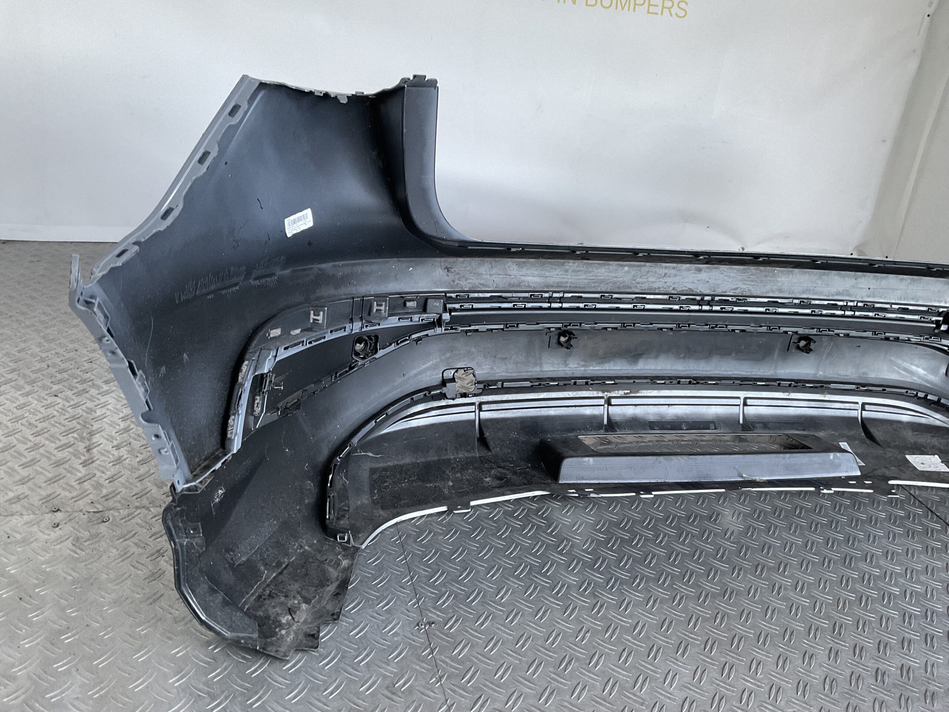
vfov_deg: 48.2
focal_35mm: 29
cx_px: 474
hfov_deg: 61.7
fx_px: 795
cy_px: 356
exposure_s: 1/60
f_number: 1.8
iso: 100
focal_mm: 3
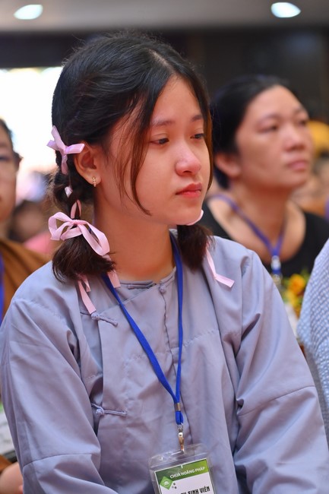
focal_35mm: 120
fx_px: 1646
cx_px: 164
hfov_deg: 11.4
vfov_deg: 17.1
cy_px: 247
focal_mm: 120
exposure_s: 1/200
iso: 1250
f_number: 4.5
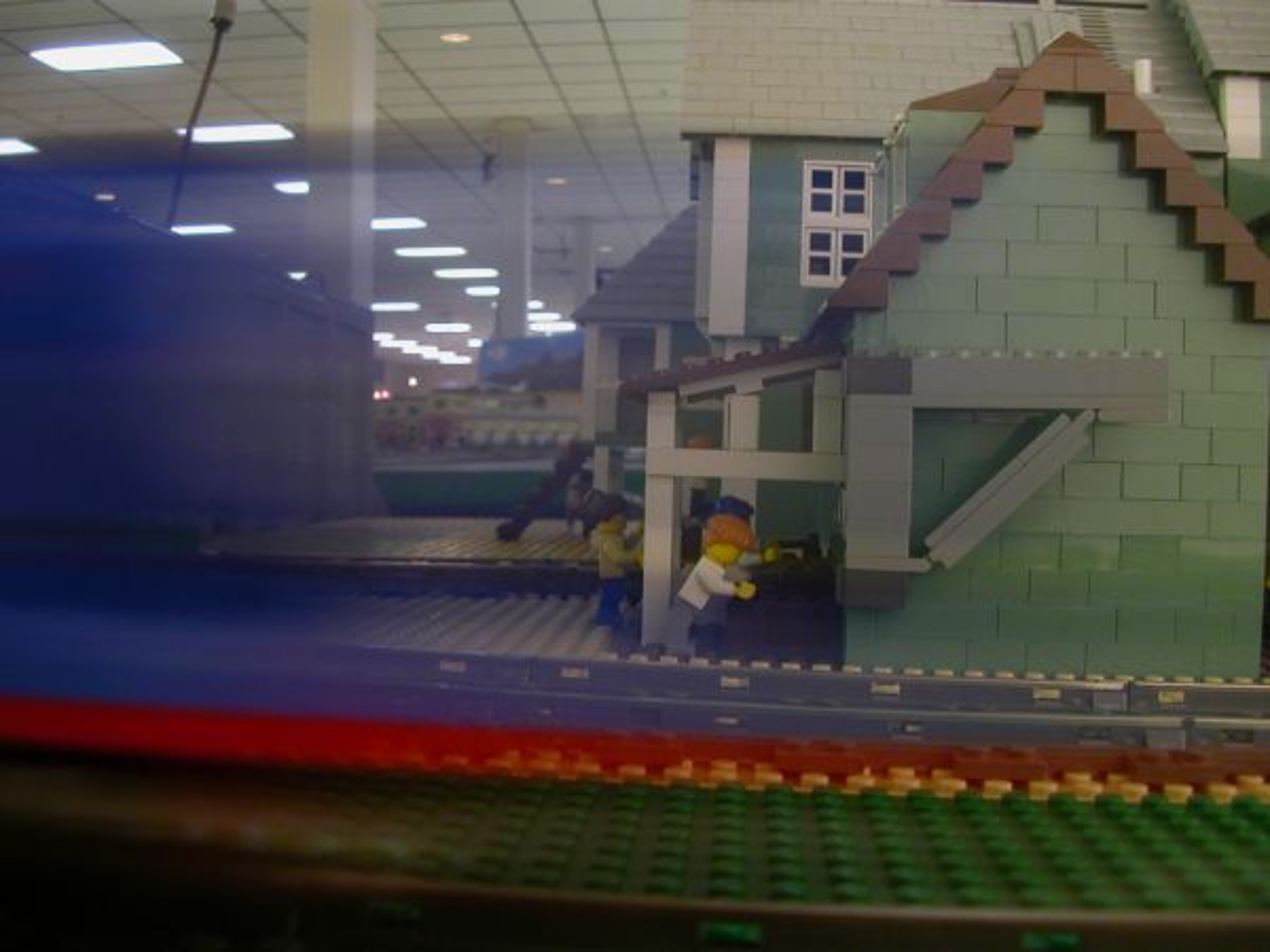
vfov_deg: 38.7
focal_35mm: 37
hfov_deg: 50.1
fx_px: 1357
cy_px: 476
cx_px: 635
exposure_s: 1/5.3
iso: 100
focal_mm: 5.6
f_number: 2.7
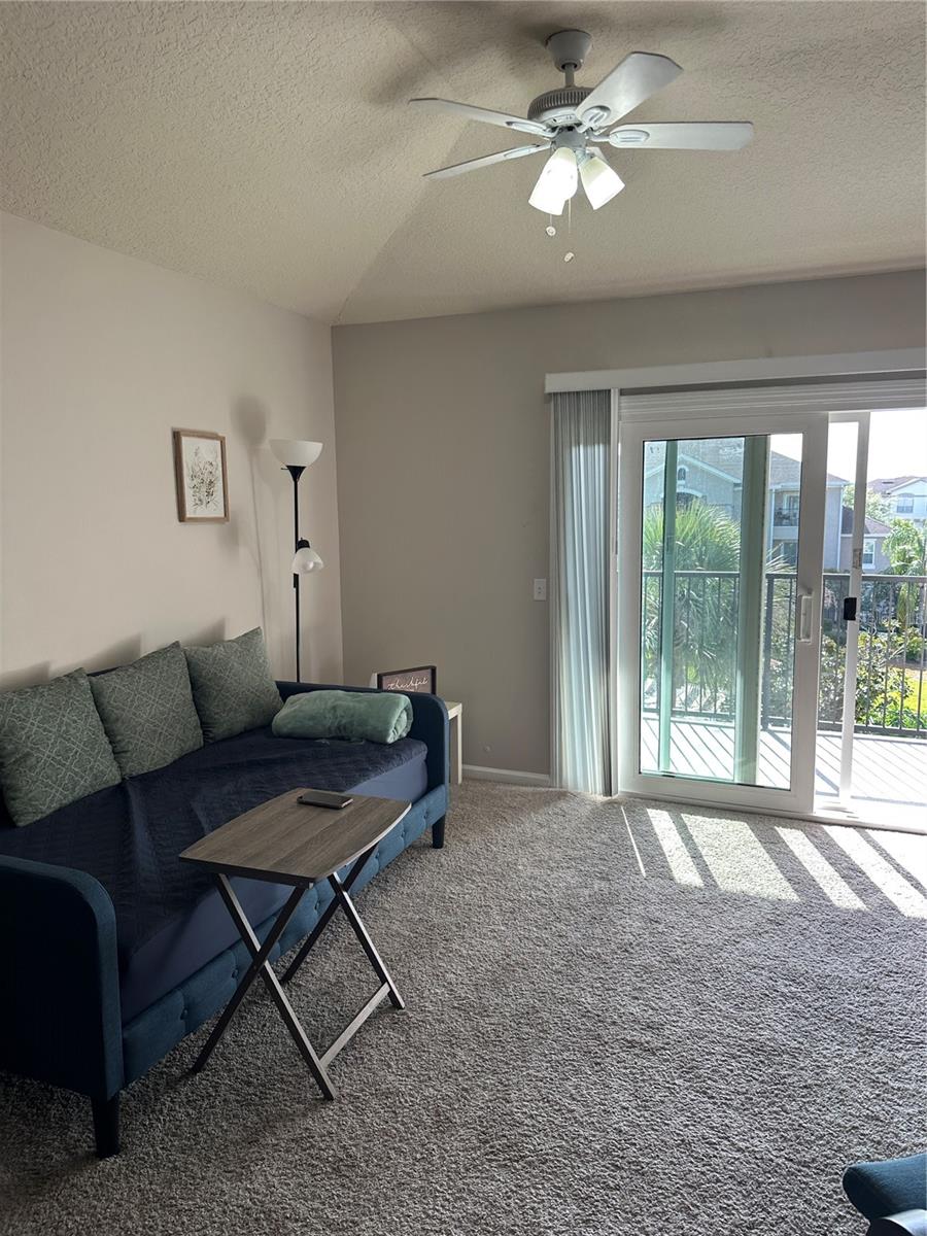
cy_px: 618
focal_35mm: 24
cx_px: 464
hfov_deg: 56.8
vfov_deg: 71.6
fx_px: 857
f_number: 1.78
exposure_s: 1/171
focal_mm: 6.86
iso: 64
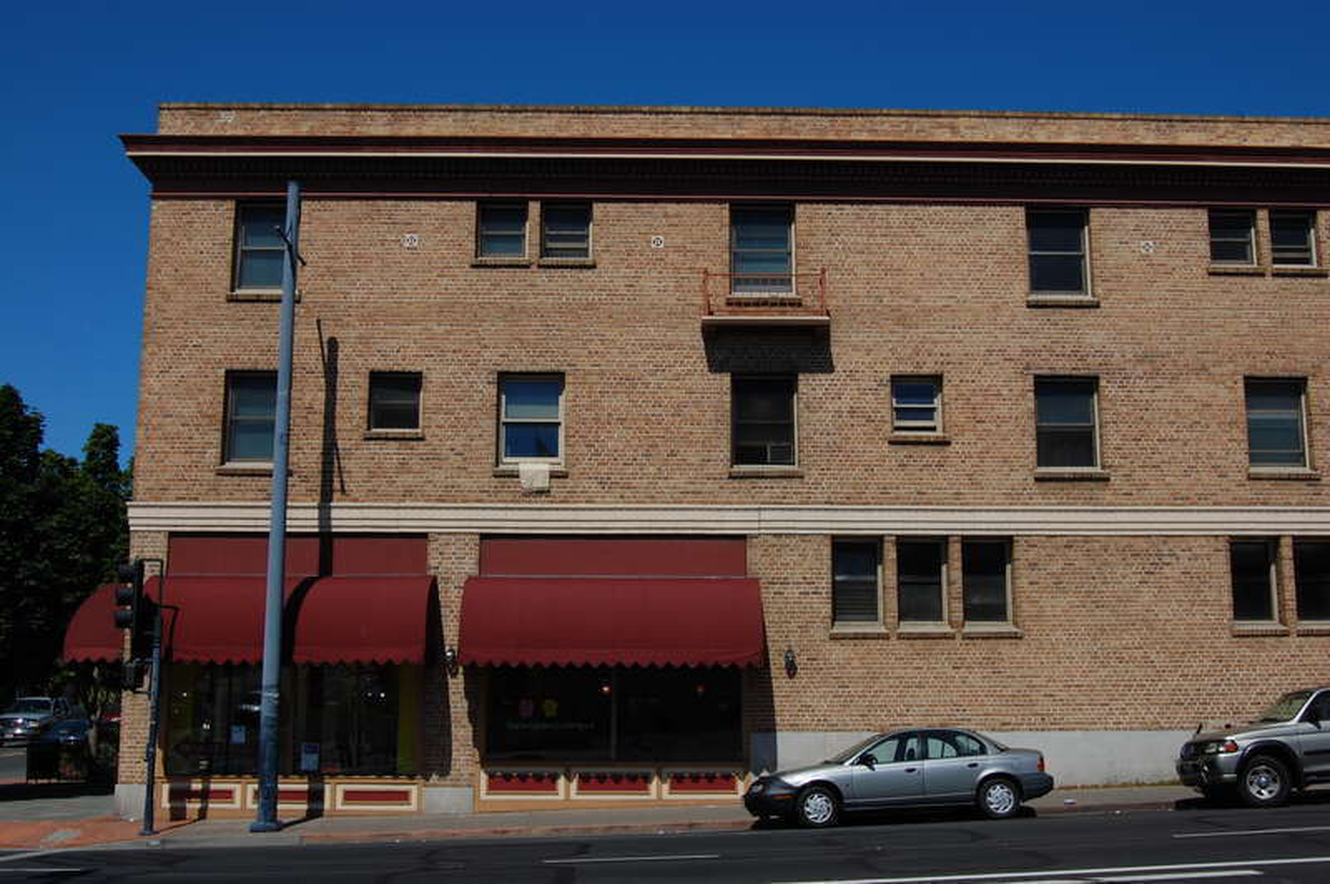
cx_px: 665
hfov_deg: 49.6
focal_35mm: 39
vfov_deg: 34.2
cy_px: 442
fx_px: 1440
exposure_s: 1/200
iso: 200
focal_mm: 26
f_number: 16
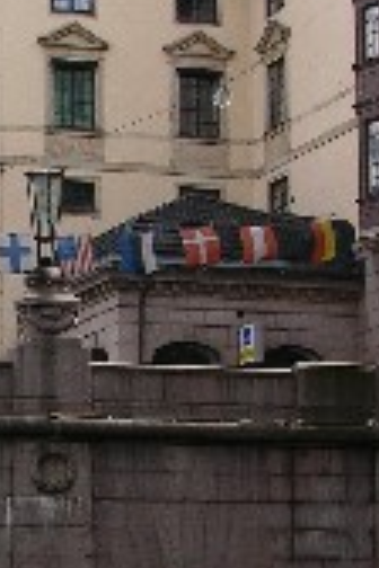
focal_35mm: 153
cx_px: -205
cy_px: 473
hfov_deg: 8.7
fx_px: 2416
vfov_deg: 13.3
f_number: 6.5
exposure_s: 1/96.6
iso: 50
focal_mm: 10.7
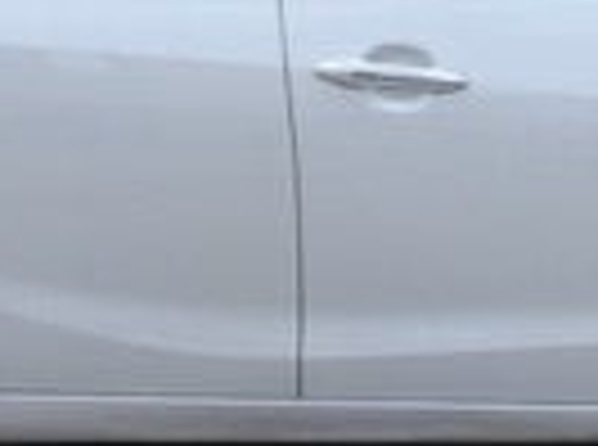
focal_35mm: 140
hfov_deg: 14.1
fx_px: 2412
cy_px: 144
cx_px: 454
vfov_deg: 10.5
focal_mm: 4.15
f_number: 2.2
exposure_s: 1/1012
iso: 25
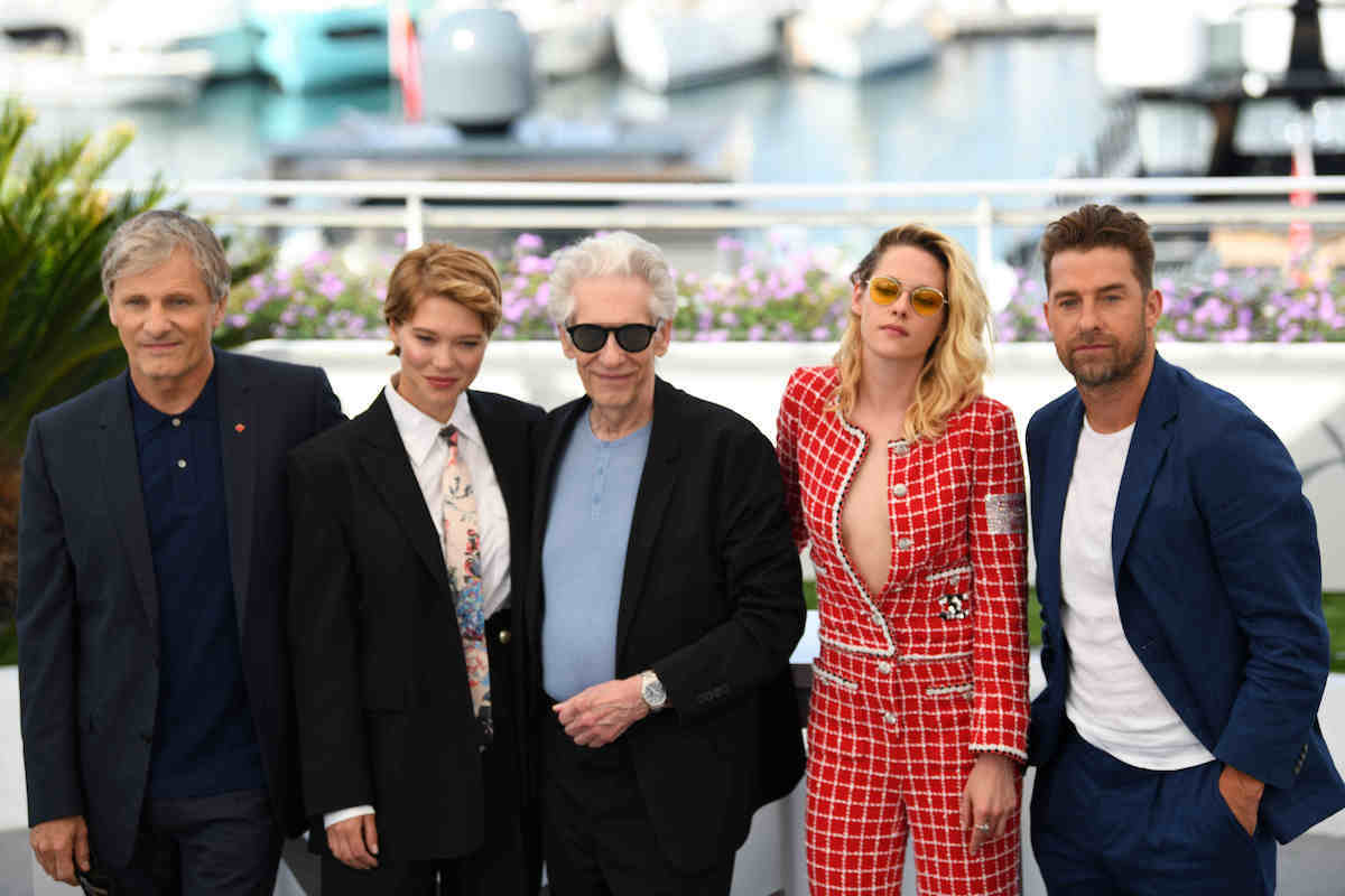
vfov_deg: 11.4
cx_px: 672
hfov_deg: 17.1
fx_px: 4483
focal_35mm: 120
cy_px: 448
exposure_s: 1/400
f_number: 3.5
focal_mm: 120
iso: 80
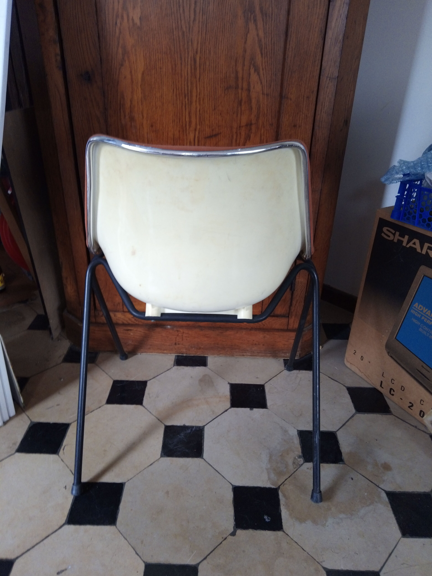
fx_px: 466
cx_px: 216
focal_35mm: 28
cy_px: 288
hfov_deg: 49.7
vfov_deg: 63.4
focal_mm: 4.52
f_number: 2.2
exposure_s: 1/20
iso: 158
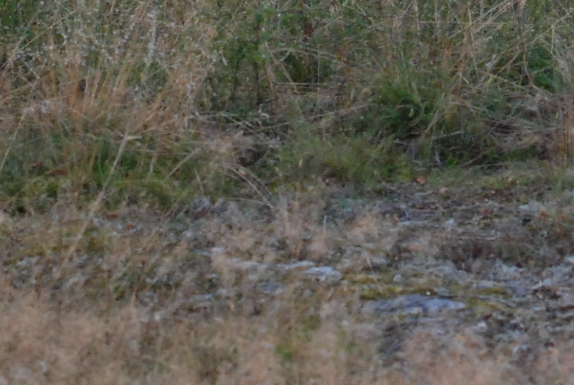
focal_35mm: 364
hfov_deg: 5.7
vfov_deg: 3.8
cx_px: 415
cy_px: -230
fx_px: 5811
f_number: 5.6
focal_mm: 70
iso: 1000
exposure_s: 1/1600
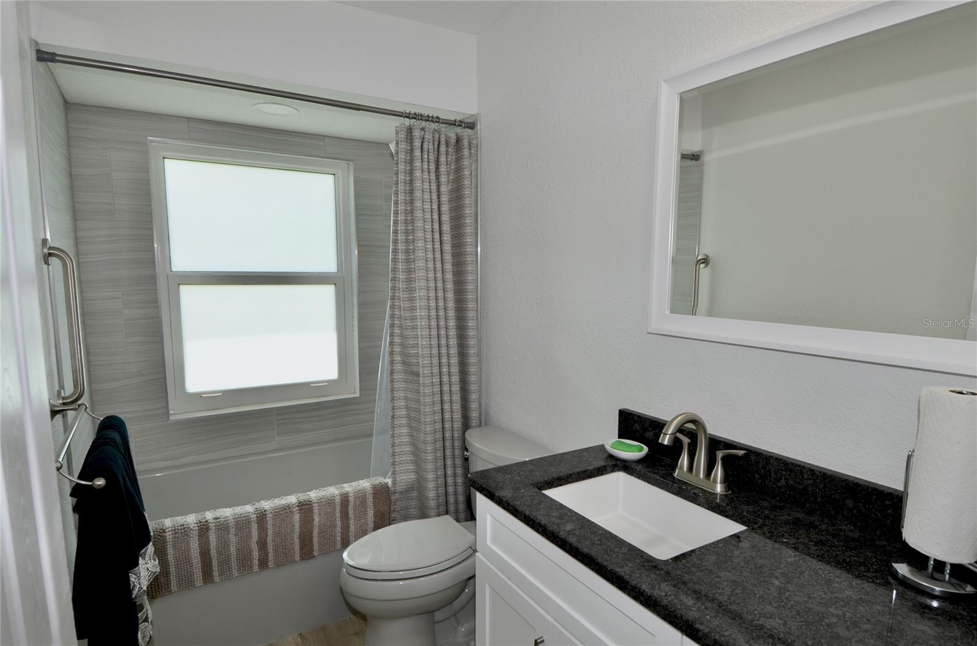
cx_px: 488
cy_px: 323
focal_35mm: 18
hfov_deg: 90.1
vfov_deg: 67.1
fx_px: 487
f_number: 5.6
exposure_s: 1/125
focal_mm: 12
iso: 140
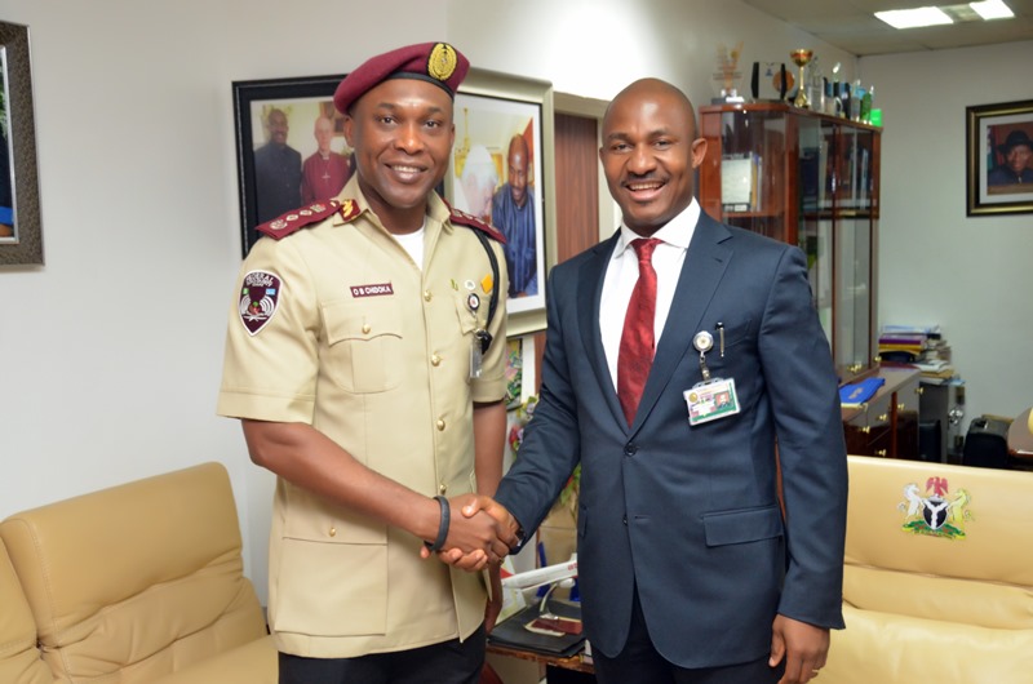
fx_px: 1117
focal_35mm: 39
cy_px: 342
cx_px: 516
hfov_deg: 49.6
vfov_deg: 34.1
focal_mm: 26
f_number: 4
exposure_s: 1/60
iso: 1600
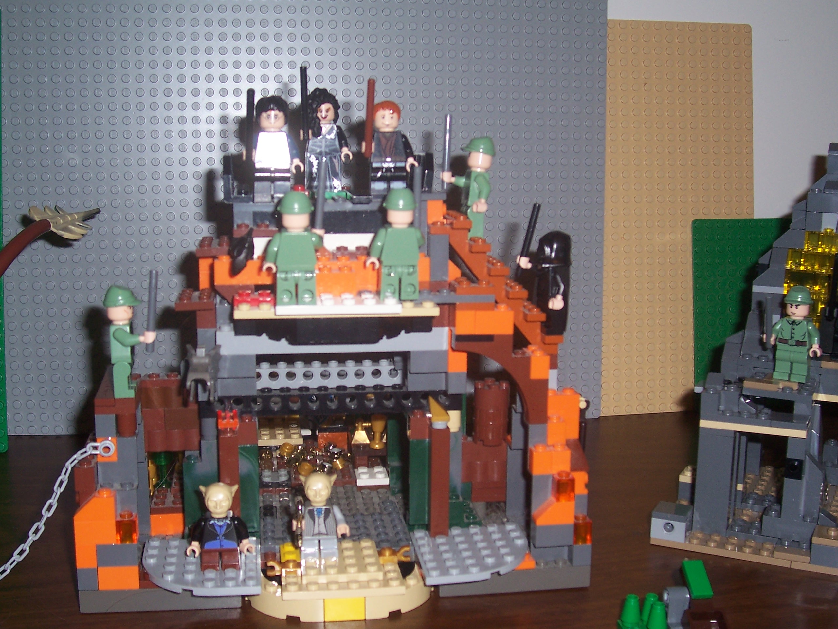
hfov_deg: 44.8
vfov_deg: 34.3
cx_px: 419
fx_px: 1017
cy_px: 314
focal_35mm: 42
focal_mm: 7
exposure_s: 1/60
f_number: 3
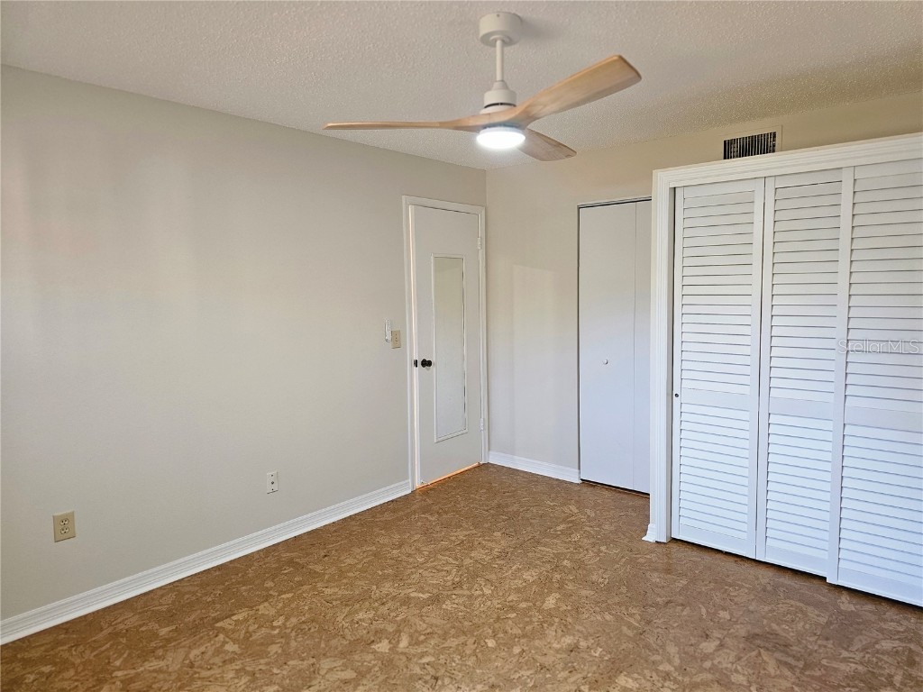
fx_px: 613
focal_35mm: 23
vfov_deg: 58.9
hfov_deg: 73.9
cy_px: 346
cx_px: 462
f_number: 1.7
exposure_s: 1/120
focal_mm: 6.3
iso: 320
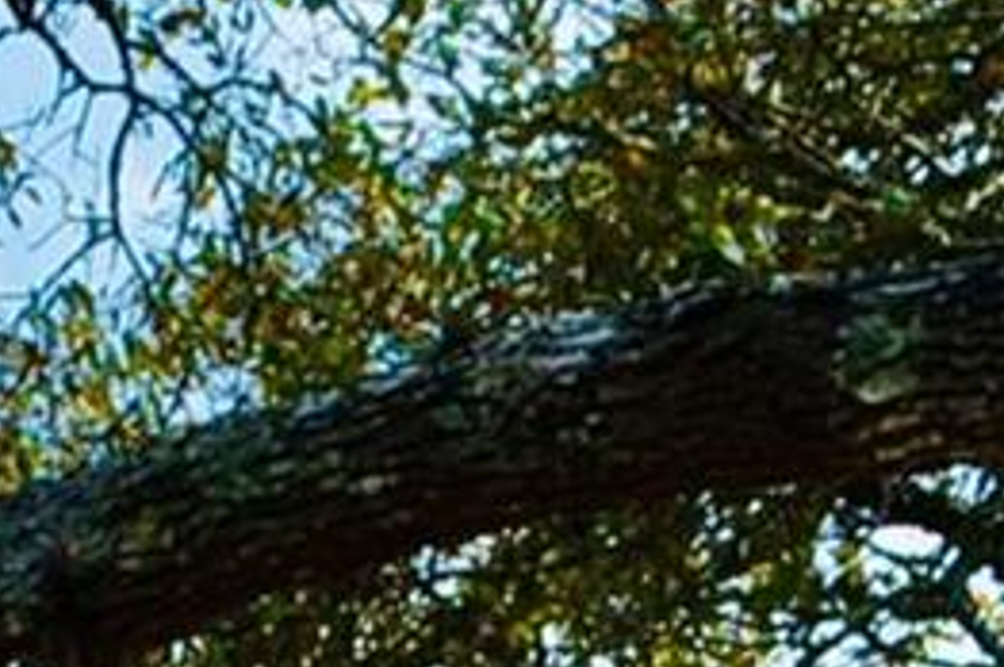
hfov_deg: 8.9
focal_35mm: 211
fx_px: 5877
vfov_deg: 5.7
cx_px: -1318
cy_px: 2545
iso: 125
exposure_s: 1/125
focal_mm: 18
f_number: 11
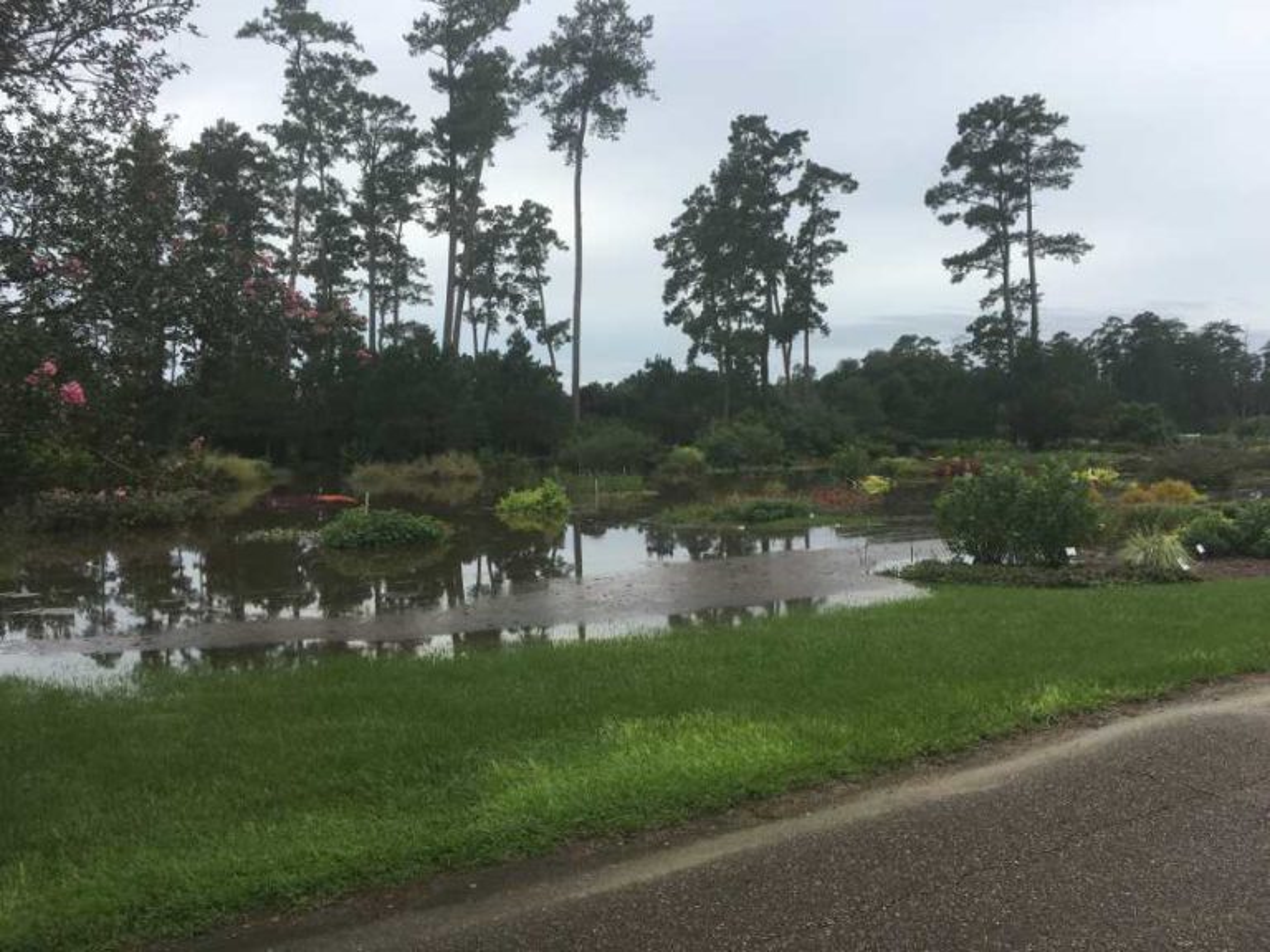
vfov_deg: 48.2
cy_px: 476
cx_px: 635
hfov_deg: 61.7
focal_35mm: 29
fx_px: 1064
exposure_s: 1/950
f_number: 2.2
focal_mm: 4.15
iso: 25
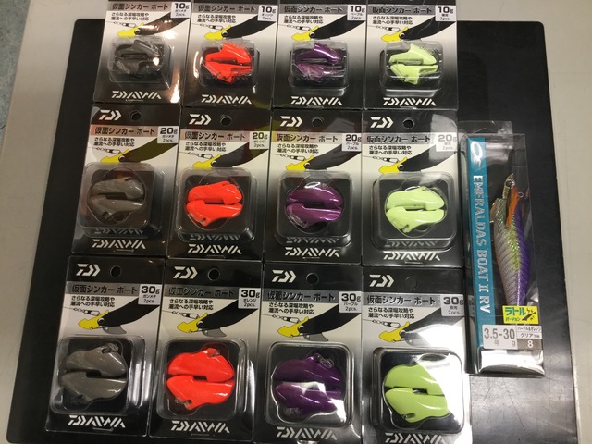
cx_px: 296
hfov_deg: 58.4
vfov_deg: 45.4
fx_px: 530
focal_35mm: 31
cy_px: 222
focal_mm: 3.3
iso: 80
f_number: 2.4
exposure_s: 1/33
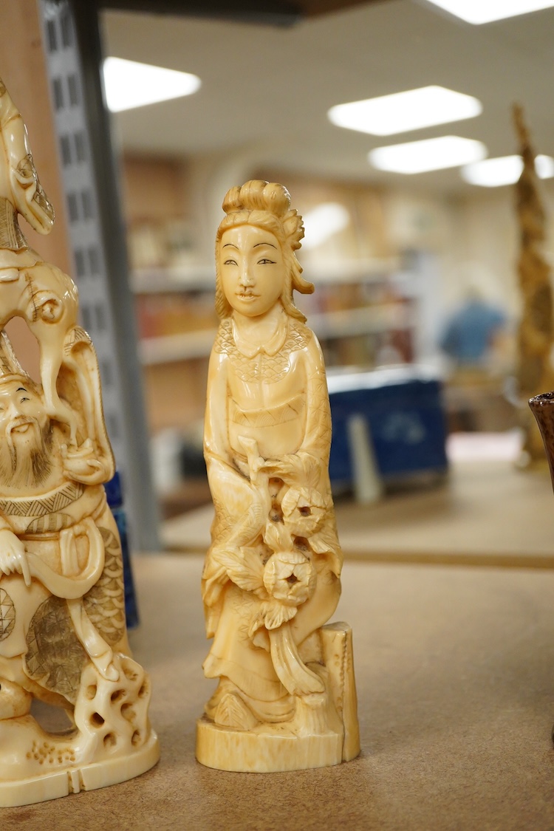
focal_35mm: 45
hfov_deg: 29.9
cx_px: 277
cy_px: 416
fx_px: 1039
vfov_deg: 43.6
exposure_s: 1/400
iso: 2500
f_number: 4
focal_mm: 30
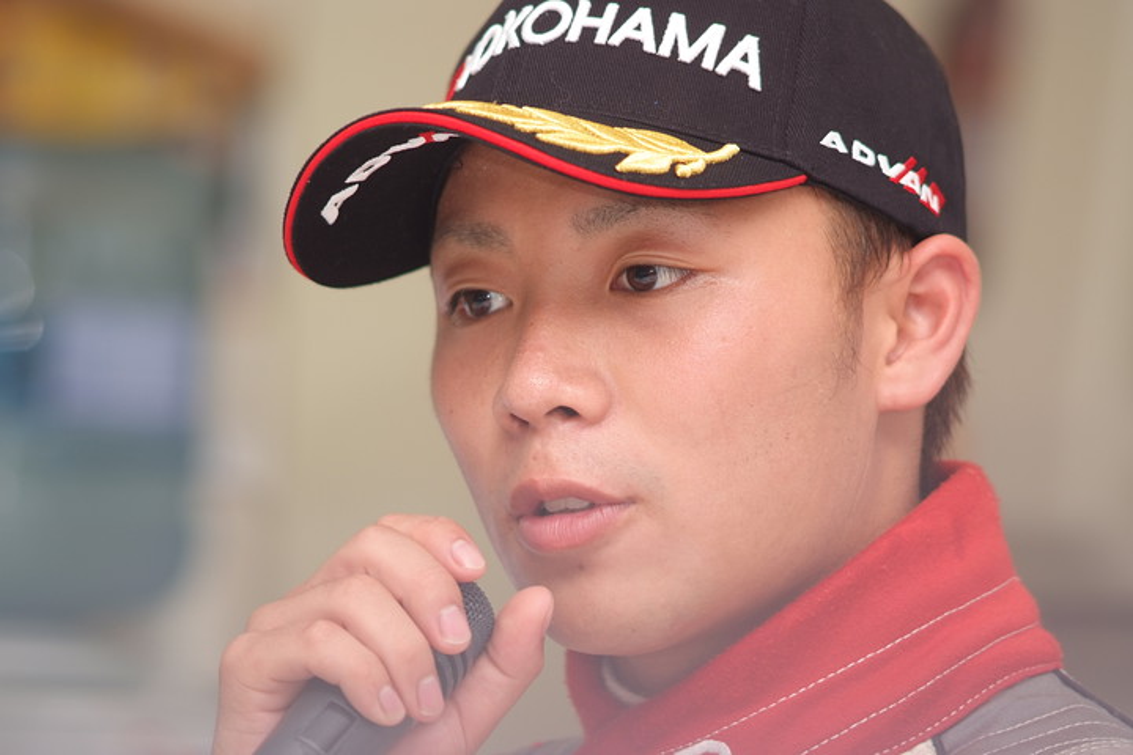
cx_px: 566
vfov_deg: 5.1
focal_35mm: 270
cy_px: 378
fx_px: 8497
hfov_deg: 7.6
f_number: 2.8
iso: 200
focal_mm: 180
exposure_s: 1/125
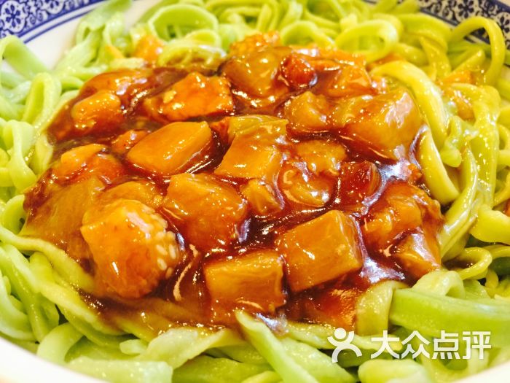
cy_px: 192
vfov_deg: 48.2
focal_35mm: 29
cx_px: 255
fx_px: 427
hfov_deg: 61.7
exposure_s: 1/17
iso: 100
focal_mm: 4.15
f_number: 2.2
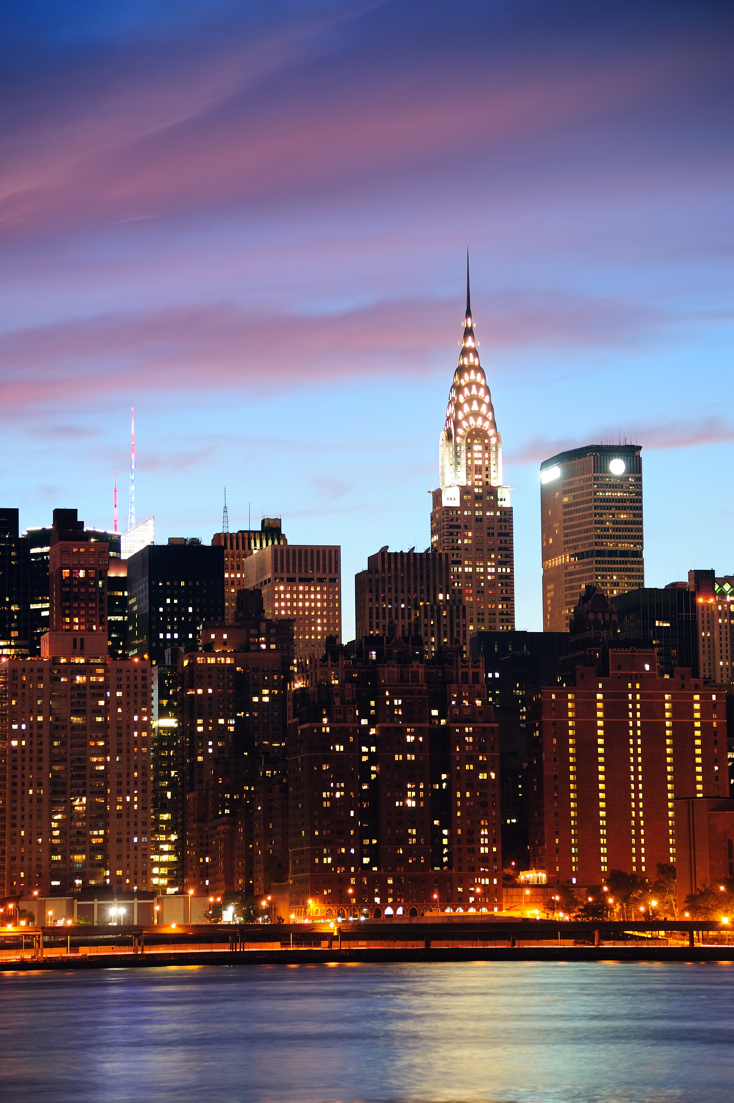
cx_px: 367
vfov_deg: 17.7
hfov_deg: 11.8
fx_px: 3552
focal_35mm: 116
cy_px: 552
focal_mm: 116
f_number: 4.8
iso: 200
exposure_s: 1
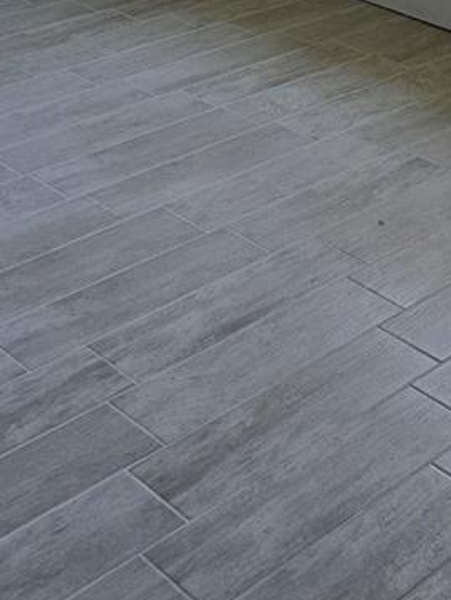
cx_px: 272
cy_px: -287
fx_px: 1336
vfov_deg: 21.5
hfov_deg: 19.1
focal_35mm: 77
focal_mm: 6.3
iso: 100
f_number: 1.7
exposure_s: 1/120
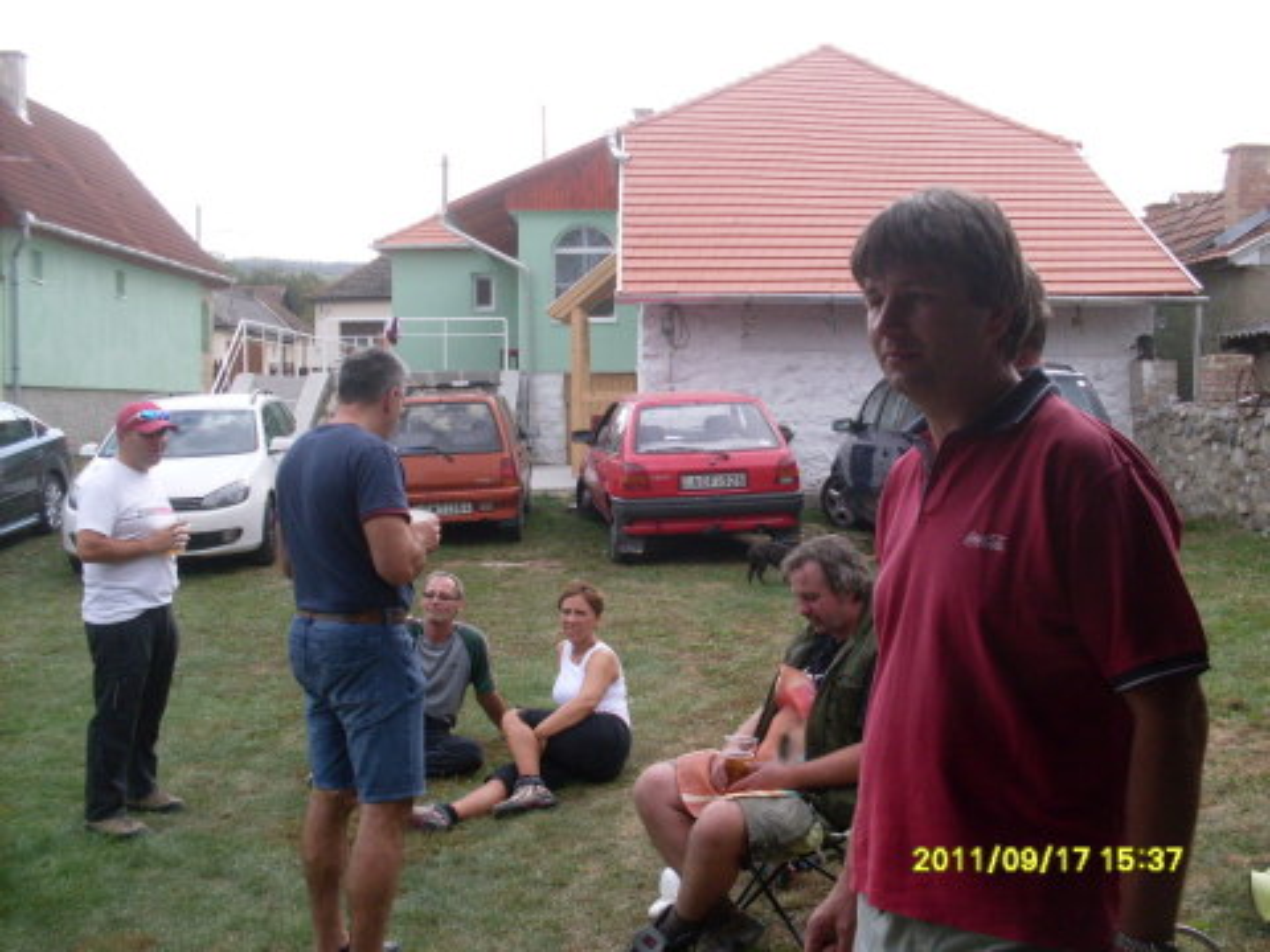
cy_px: 476
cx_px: 635
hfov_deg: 49.0
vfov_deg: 37.7
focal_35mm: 38
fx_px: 1394
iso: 80
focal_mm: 6.3
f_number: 2.8
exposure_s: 1/500
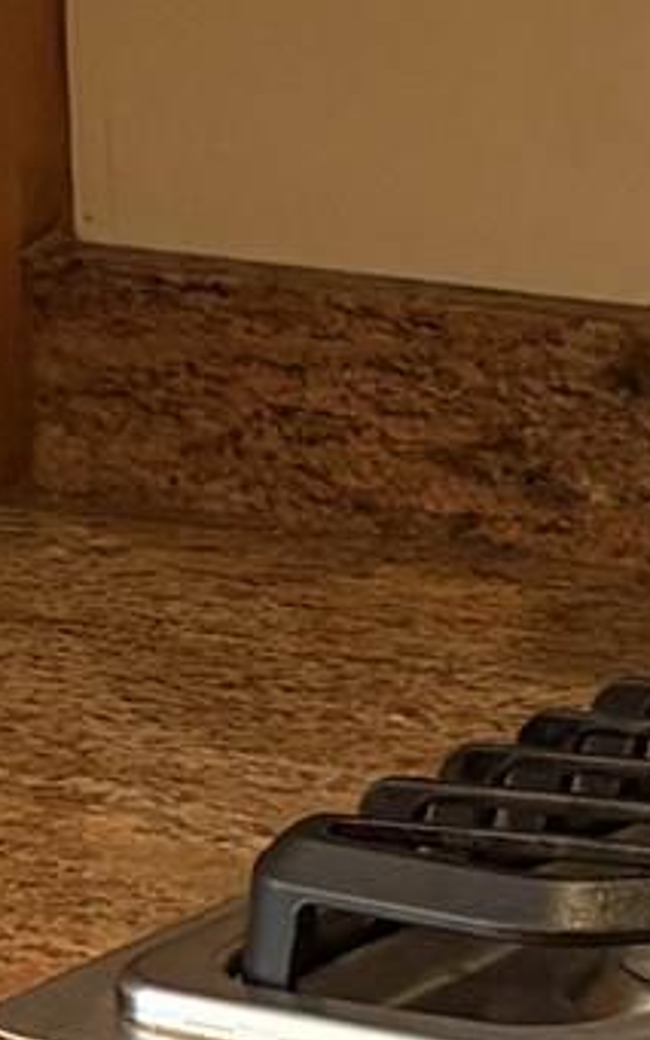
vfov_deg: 8.4
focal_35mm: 248
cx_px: 571
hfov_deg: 5.3
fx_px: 7032
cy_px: 119
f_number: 1.6
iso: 200
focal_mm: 5.96
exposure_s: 1/60
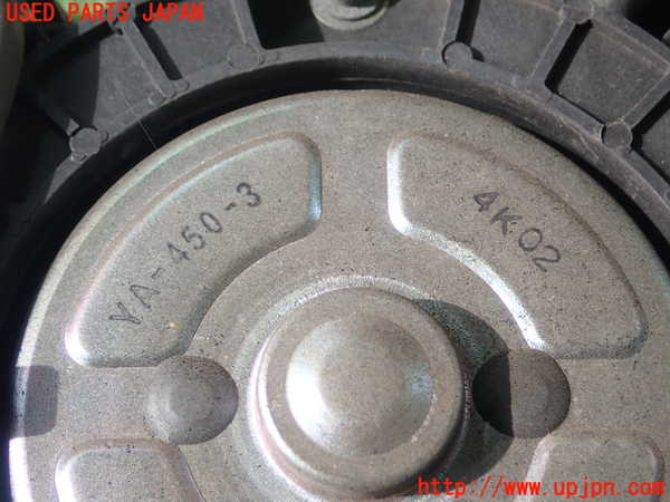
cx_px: 335
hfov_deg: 33.8
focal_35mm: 57
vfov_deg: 25.7
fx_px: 1103
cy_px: 251
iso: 160
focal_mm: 10.29
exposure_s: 1/100
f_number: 3.5
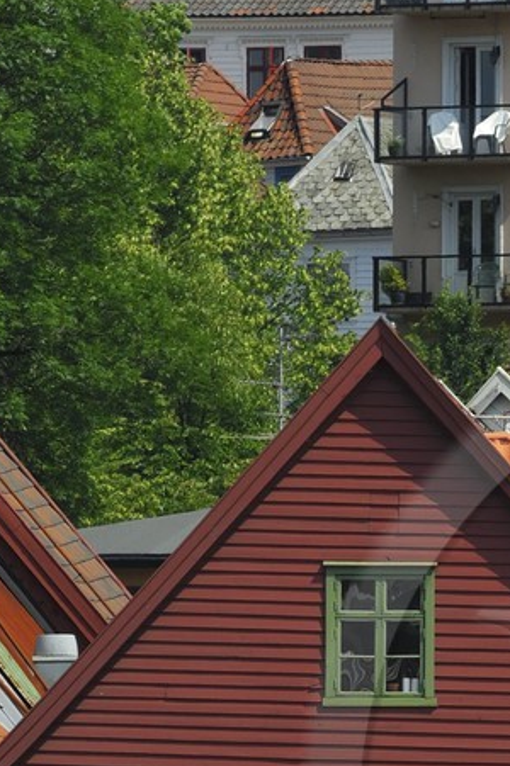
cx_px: 826
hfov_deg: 1.5
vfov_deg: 2.2
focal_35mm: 931
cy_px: 819
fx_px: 19808
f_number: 6.7
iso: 100
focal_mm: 175
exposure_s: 1/400
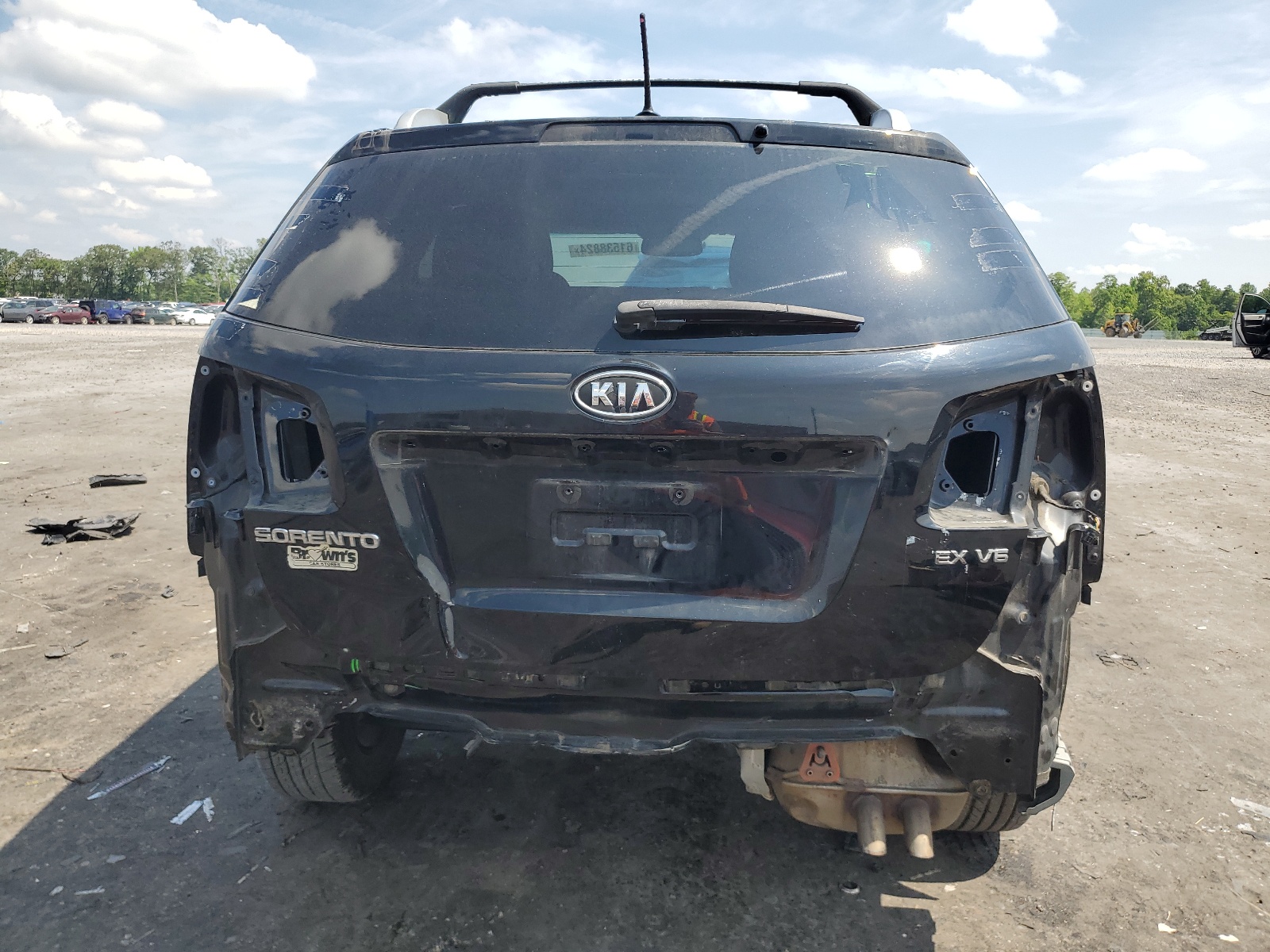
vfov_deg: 53.1
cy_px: 476
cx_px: 635
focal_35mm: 26
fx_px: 954
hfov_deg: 67.3
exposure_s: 1/2000
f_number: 1.5
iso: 50
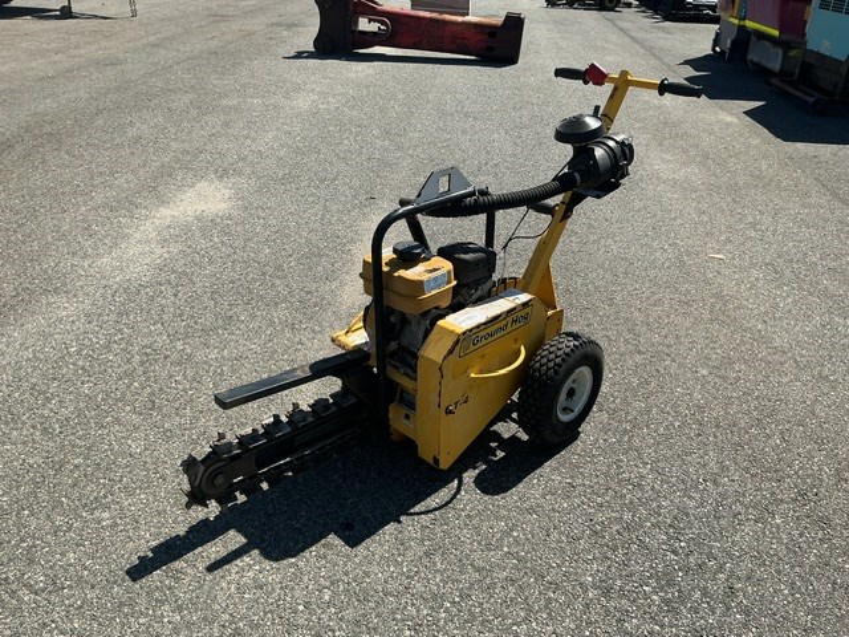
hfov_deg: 61.7
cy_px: 318
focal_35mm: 29
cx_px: 424
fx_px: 711
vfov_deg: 48.2
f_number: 1.8
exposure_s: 1/1984
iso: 25
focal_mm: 3
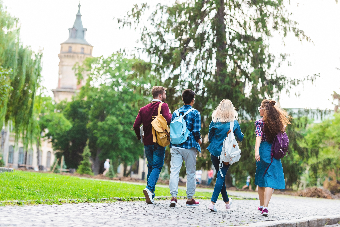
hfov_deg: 18.6
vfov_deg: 12.5
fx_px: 1039
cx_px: 170
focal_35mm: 110
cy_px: 114
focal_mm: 110
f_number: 2.8
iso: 800
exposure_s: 1/1600
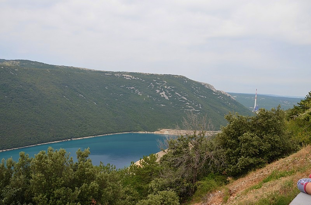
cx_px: 156
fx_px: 233
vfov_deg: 47.7
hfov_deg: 67.5
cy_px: 102
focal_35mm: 27
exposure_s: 1/250
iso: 140
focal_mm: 18
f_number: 8
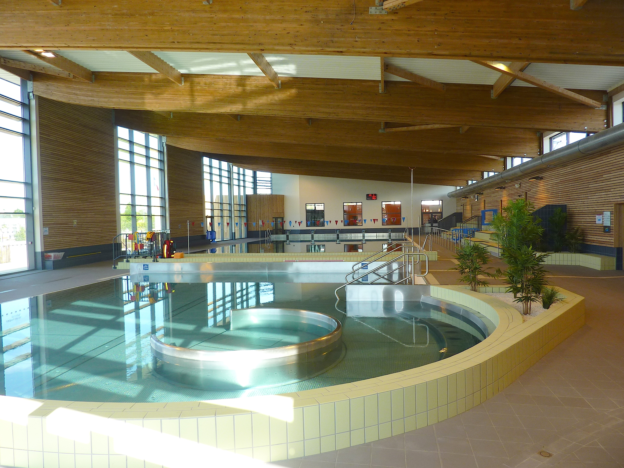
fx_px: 451
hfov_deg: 69.4
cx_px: 312
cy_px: 234
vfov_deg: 54.9
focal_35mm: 25
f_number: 3.3
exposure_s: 1/100
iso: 100
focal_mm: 4.1
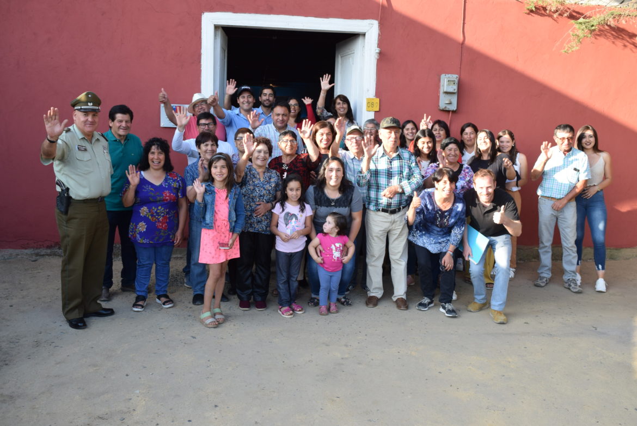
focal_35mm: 33
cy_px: 213
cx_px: 318
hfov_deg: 57.2
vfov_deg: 40.0
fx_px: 584
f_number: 7.1
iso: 400
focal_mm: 22
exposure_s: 1/200
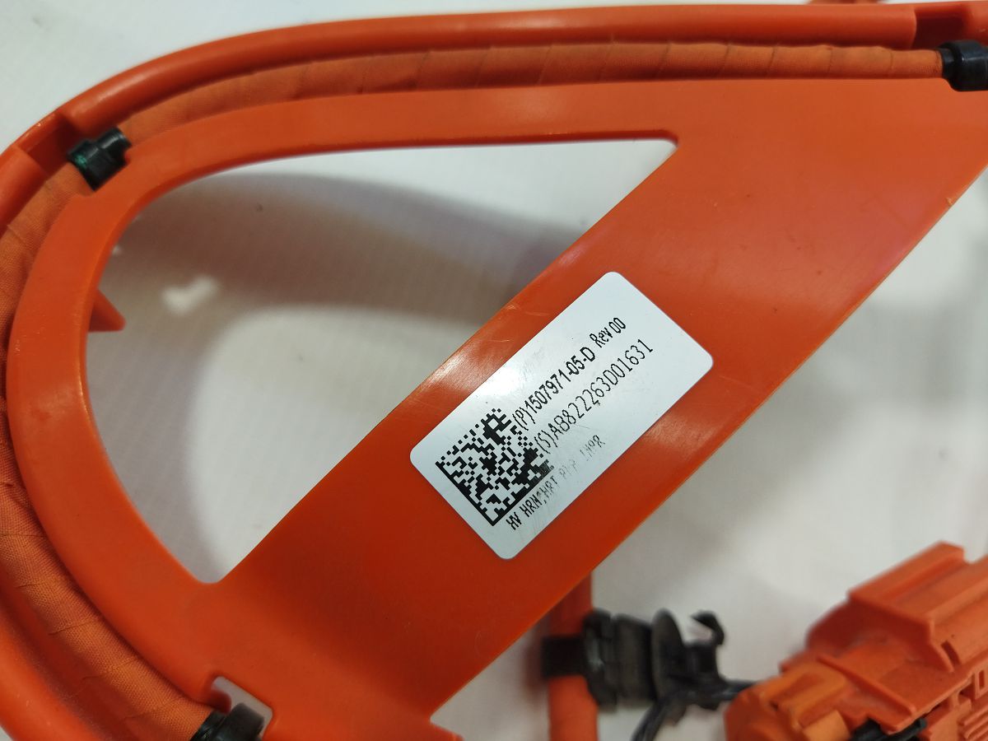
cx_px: 494
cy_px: 370
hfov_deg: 65.3
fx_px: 771
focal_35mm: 27
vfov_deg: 51.4
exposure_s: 1/148
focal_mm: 4.71
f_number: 1.79
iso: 99
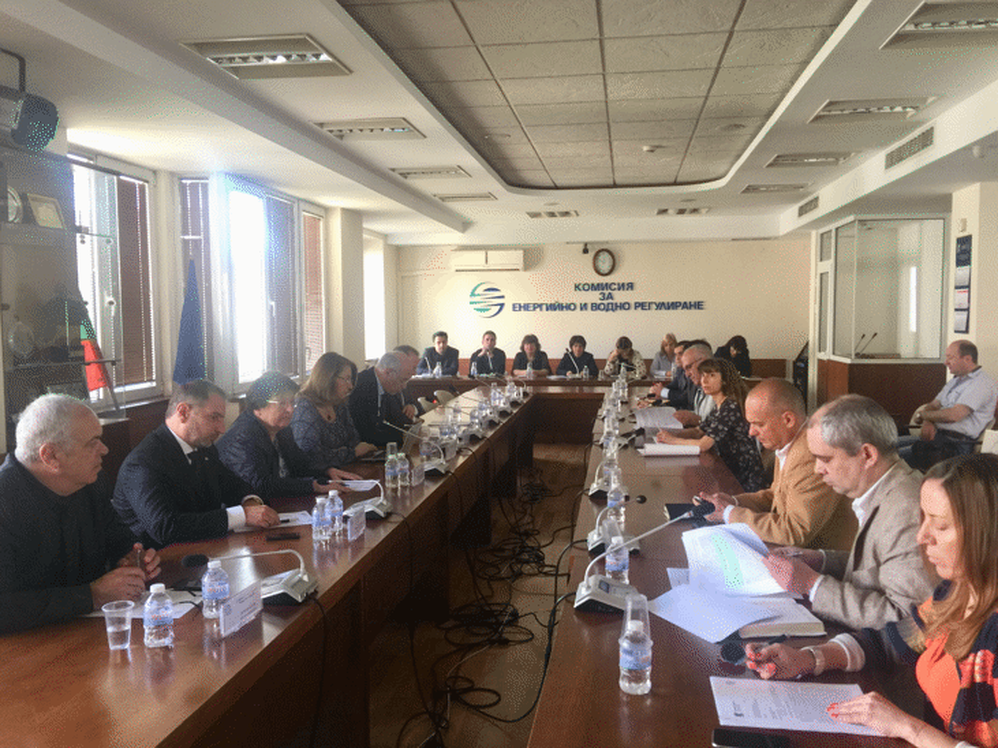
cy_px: 374
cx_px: 499
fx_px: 836
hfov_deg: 61.7
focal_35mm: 29
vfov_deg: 48.2
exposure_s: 1/17
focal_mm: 4.15
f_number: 2.2
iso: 50
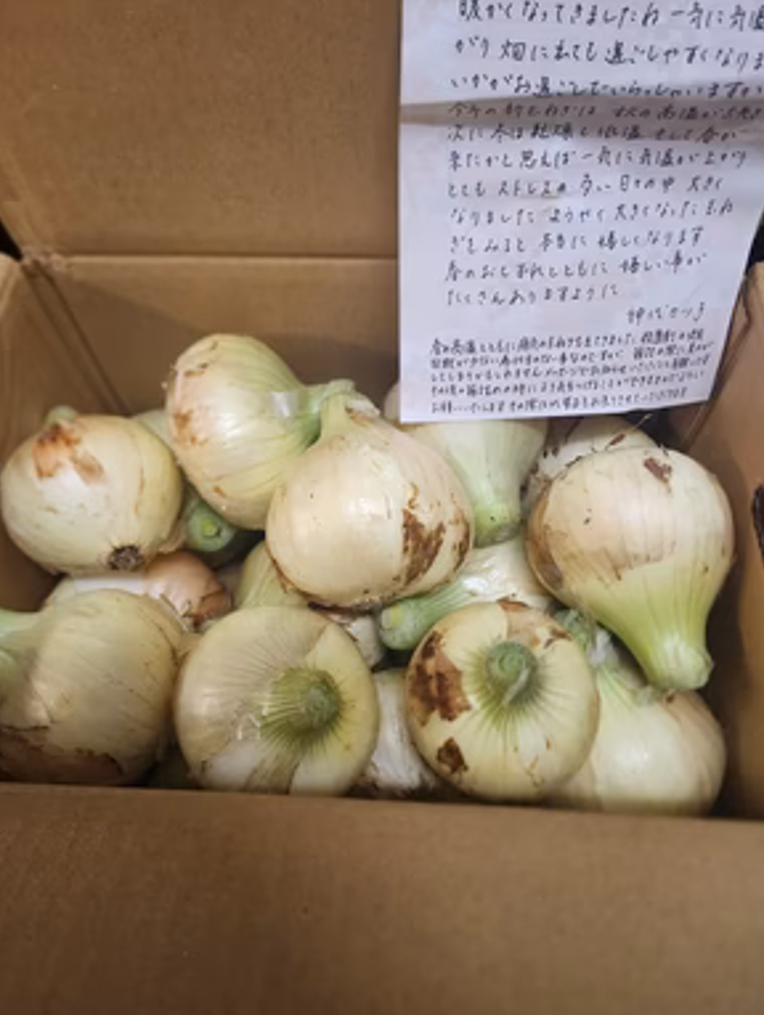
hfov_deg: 56.9
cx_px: 387
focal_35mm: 24
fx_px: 705
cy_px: 498
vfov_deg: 71.5
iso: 640
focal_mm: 6.4
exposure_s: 1/60
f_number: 1.8
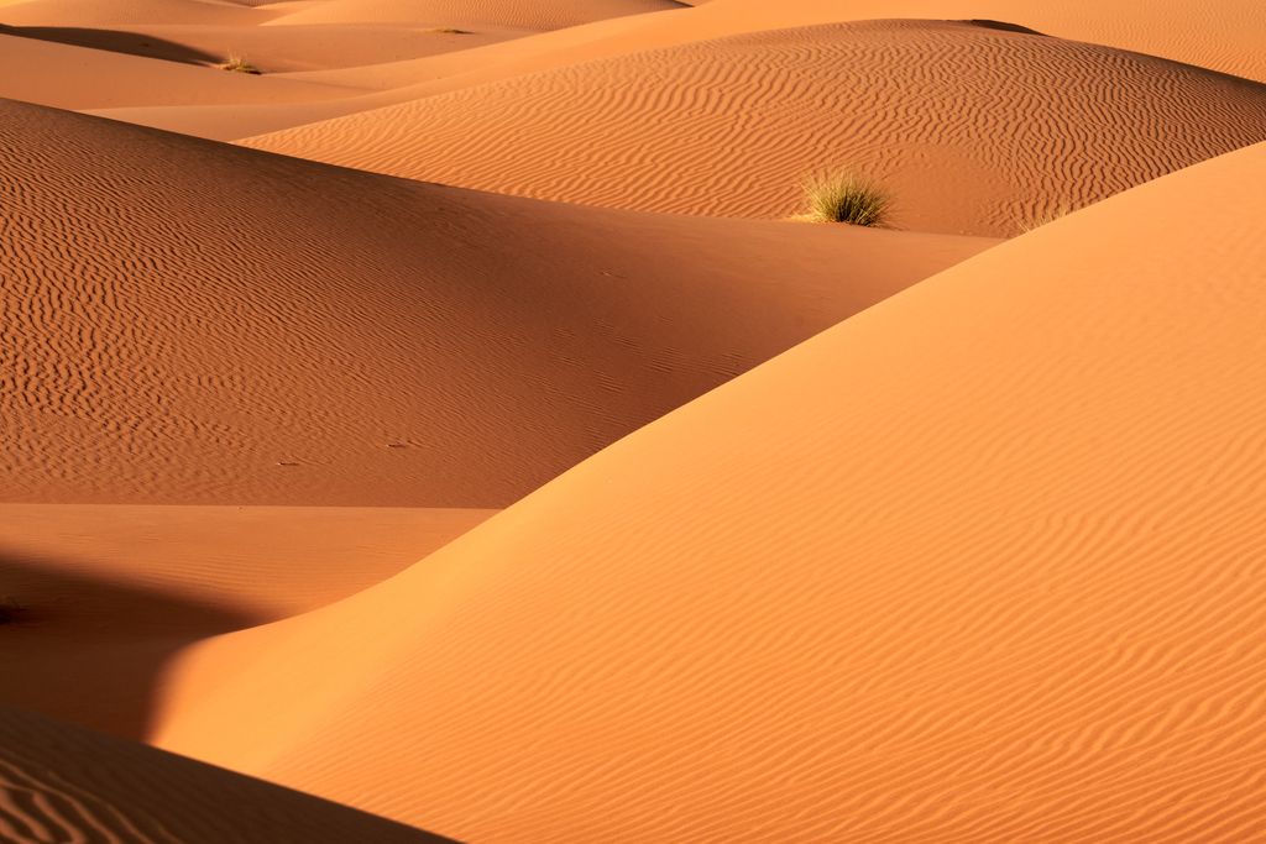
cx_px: 633
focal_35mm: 300
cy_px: 422
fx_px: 10551
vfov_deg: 4.6
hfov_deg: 6.9
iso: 400
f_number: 14
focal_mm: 200
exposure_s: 1/320
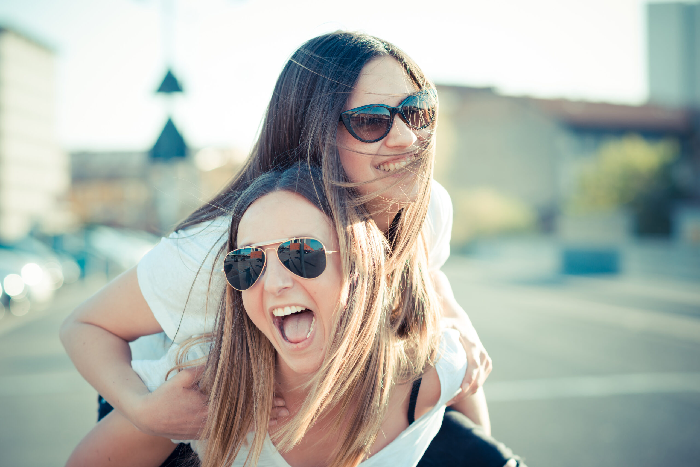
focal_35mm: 85
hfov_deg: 23.9
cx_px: 350
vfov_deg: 16.1
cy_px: 234
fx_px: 1653
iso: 200
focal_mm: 85
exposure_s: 1/800
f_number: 2.8
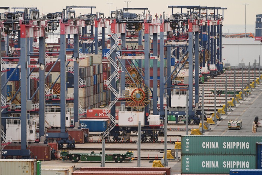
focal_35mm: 348
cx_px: 131
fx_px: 2532
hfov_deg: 5.9
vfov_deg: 3.9
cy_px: 88
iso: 320
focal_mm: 348
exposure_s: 1/1250
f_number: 5.6
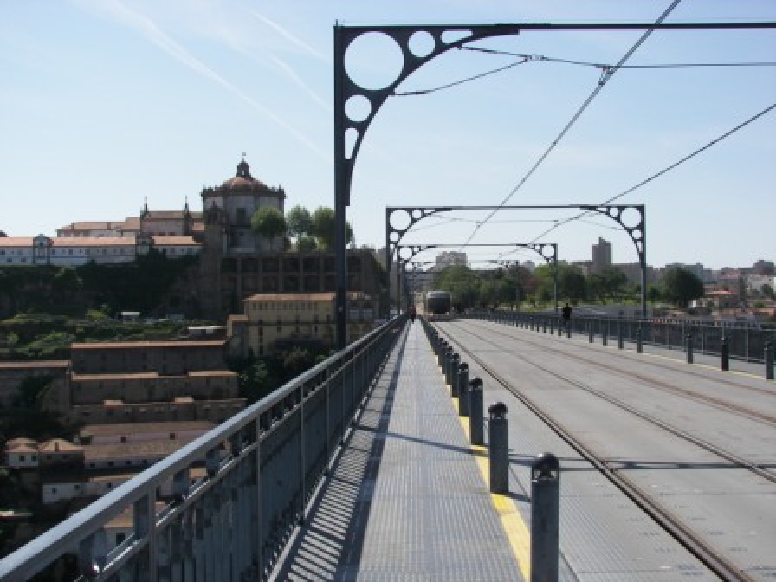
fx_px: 986
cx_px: 388
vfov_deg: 32.9
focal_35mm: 44
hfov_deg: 42.9
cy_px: 291
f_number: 4
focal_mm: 7.3
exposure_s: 1/640
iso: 50
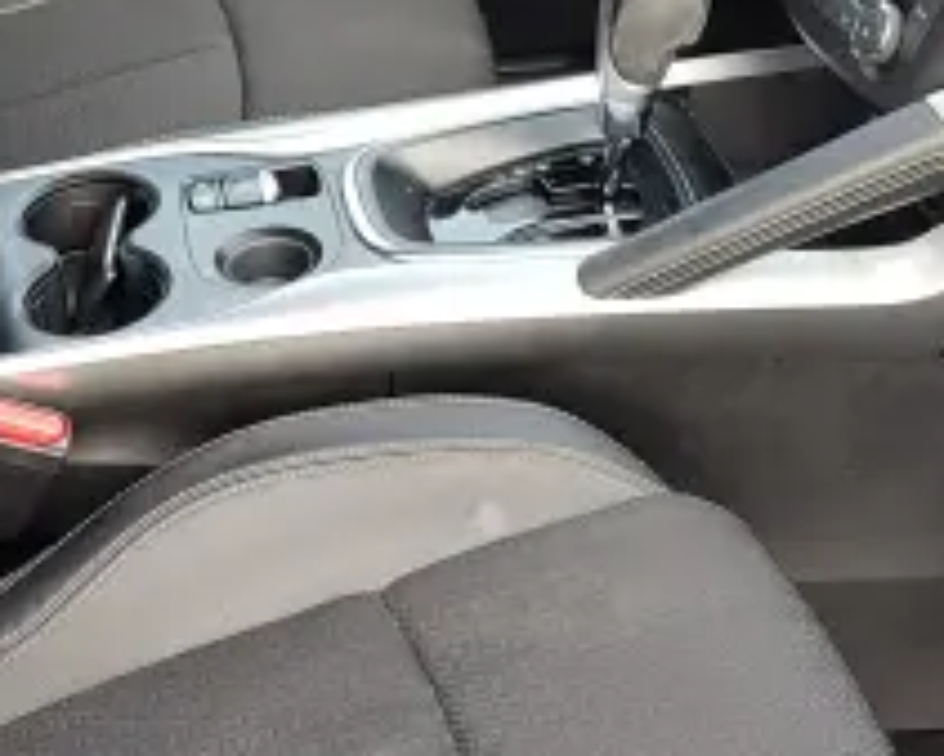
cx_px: 447
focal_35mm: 68
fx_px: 1901
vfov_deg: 22.4
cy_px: 282
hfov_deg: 27.9
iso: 252
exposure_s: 1/100
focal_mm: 5.56
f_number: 1.8
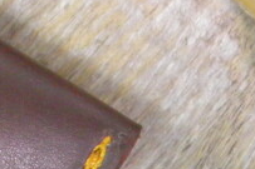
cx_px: -173
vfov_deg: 4.9
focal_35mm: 271
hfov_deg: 7.4
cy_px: -283
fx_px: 1918
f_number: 3.3
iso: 200
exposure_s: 1/6
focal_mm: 7.9
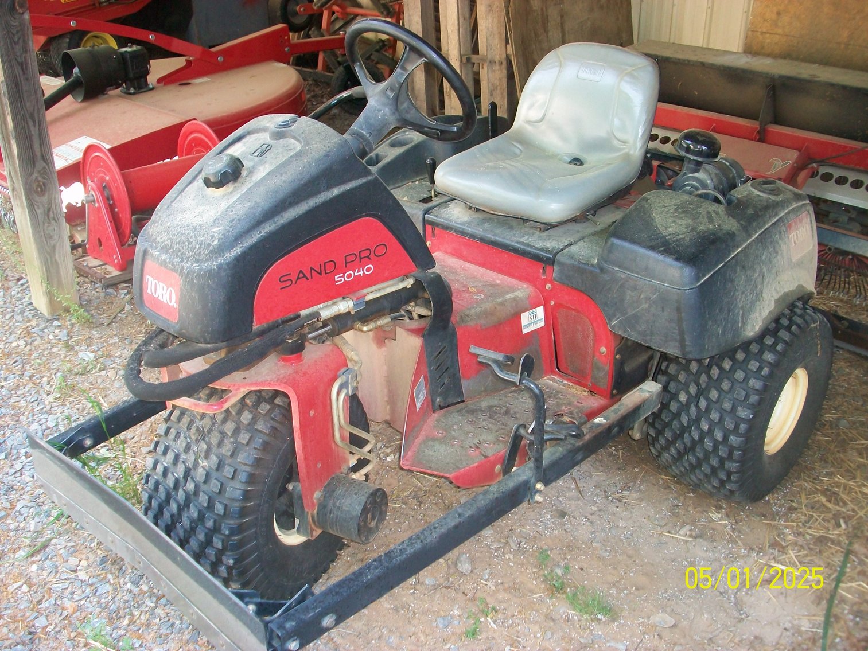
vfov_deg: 41.8
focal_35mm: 34
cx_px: 434
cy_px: 326
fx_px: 853
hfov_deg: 54.0
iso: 120
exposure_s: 1/80
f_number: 2.8
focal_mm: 5.7
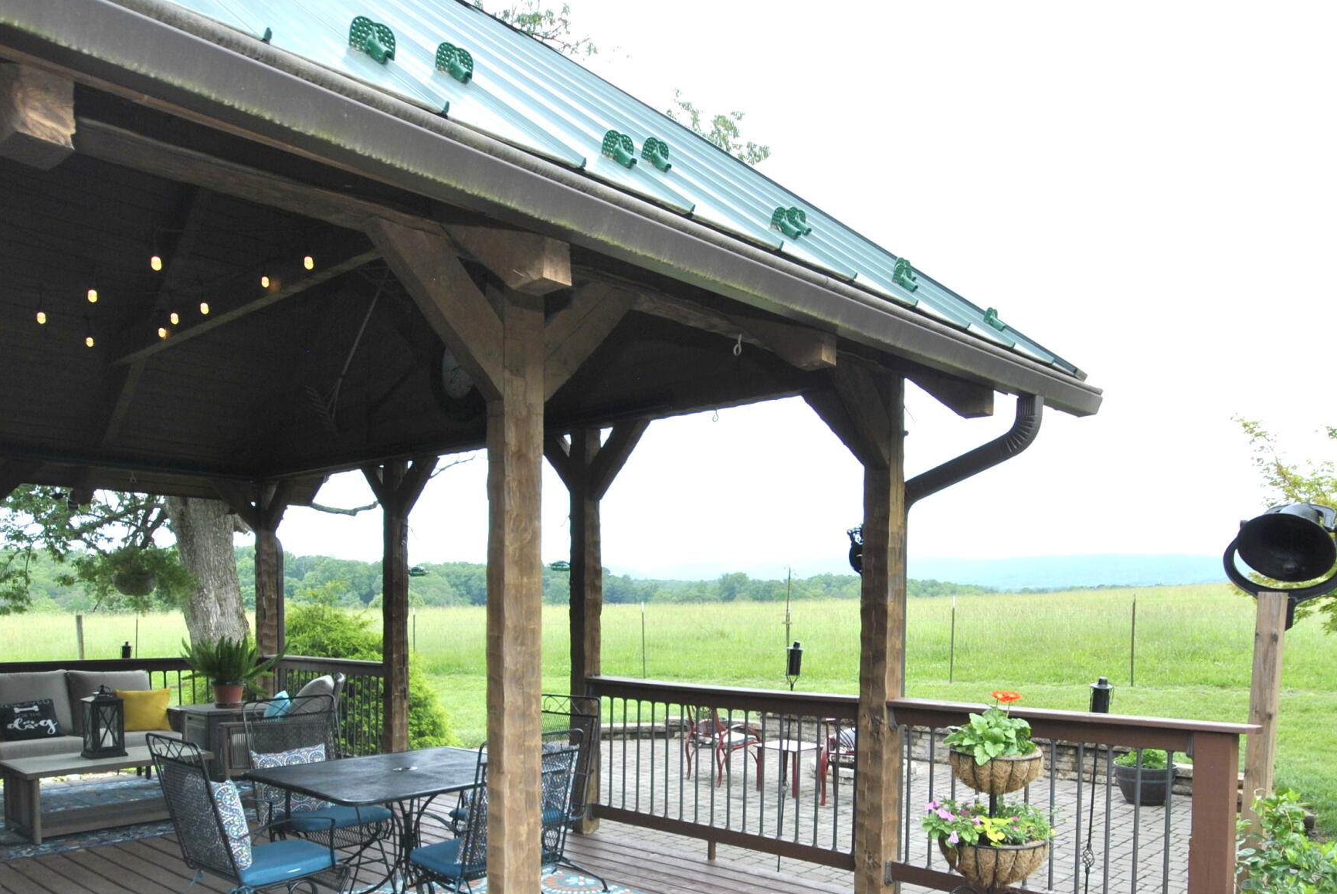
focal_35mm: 26
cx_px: 660
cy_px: 660
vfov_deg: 48.0
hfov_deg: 69.3
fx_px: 967
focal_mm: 10
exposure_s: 1/125
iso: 110
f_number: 5.6
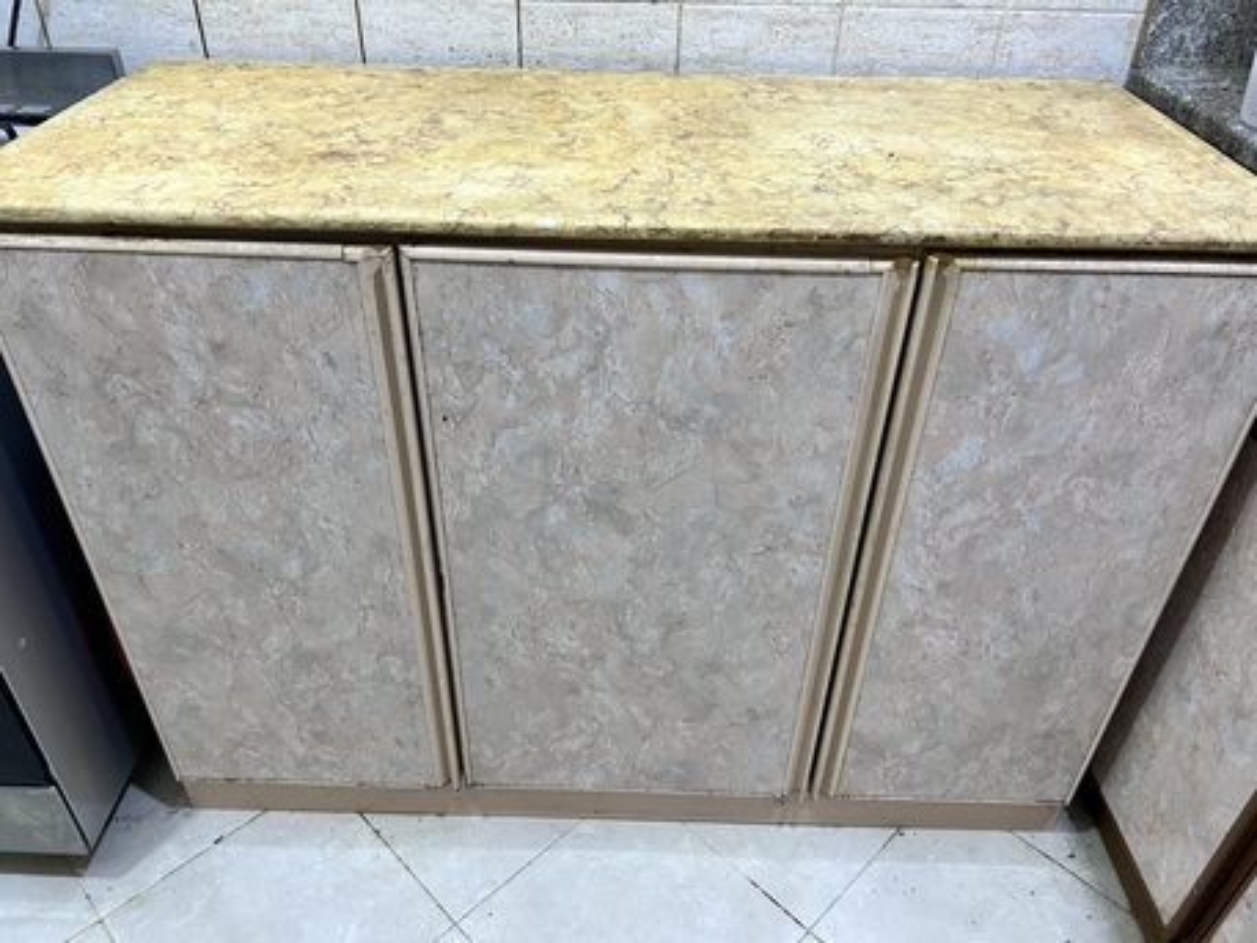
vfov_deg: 53.1
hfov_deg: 67.3
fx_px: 944
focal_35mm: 26
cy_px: 472
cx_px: 628
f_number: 1.5
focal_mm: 5.7
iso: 160
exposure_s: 1/60
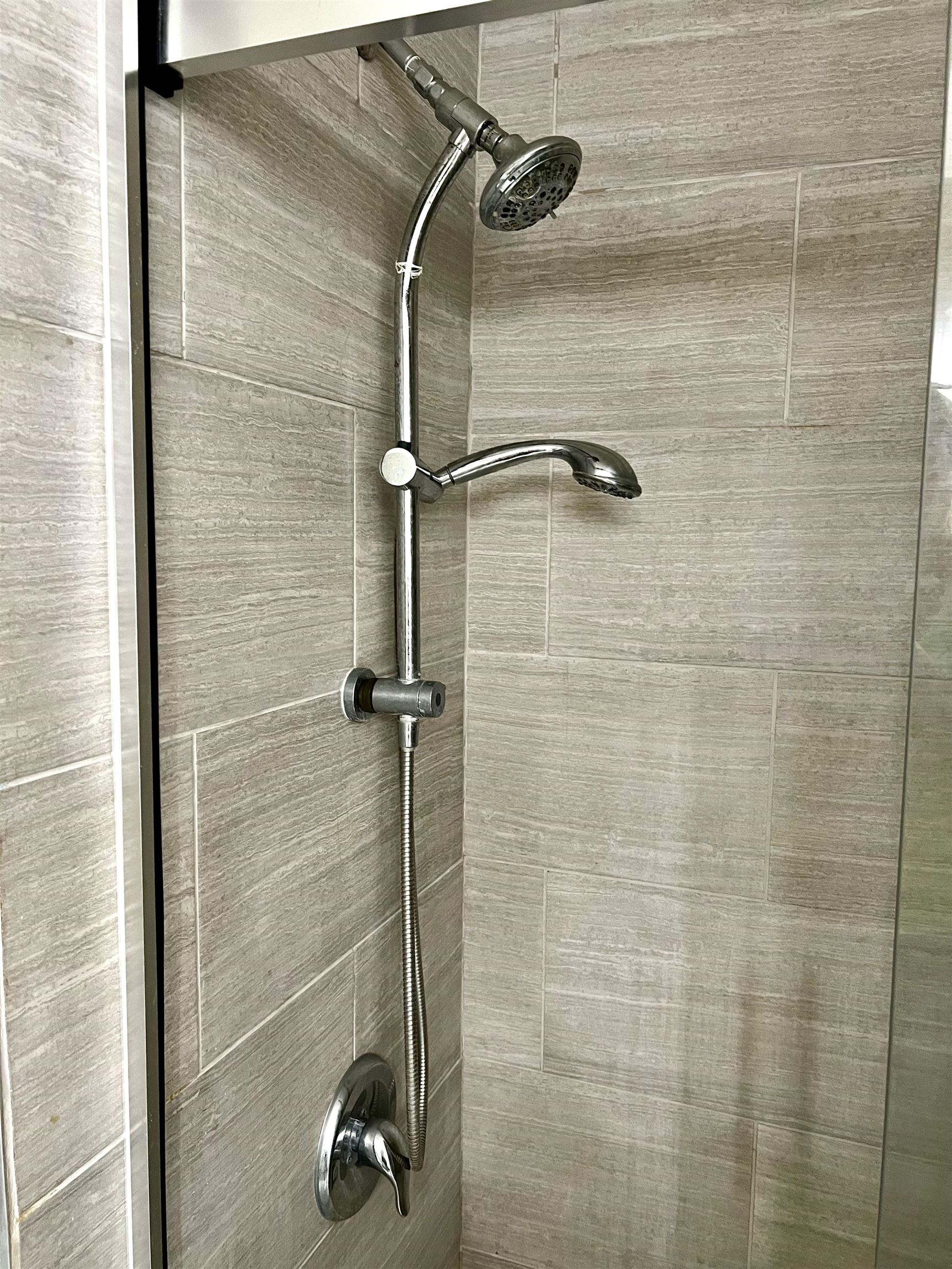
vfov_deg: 67.3
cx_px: 476
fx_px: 953
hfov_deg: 53.1
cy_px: 634
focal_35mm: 26
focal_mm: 5.7
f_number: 1.5
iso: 250
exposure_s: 1/41
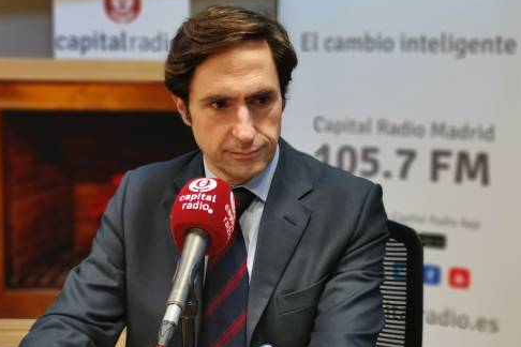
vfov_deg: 22.3
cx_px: 262
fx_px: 883
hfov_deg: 32.9
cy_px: 156
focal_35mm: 61
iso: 320
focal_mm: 5.58
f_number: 1.8
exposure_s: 1/100
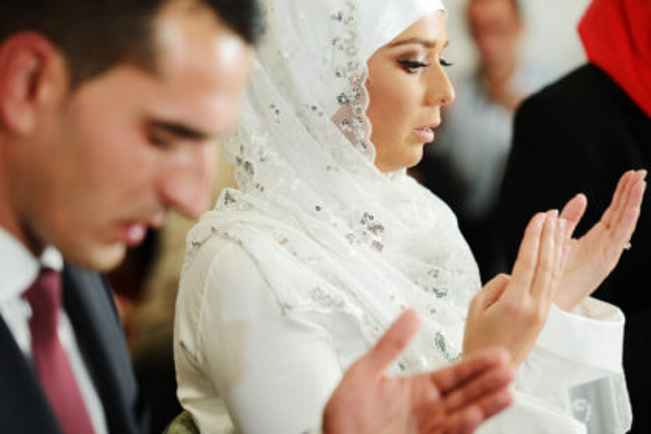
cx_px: 326
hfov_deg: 14.2
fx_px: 2622
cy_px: 217
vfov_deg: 9.5
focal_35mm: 145
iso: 400
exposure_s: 1/80
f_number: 3.2
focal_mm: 145
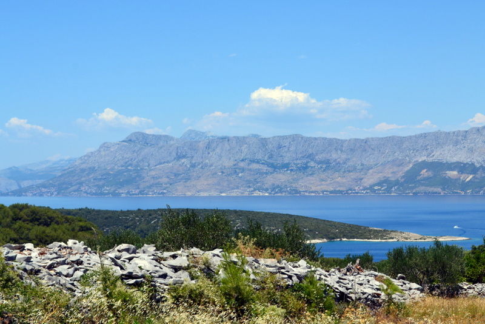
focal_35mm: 66
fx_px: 889
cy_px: 162
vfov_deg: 20.6
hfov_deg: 30.5
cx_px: 242
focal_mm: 44
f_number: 11
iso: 320
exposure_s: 1/500
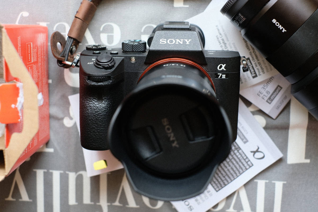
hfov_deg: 37.5
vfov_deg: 25.5
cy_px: 106
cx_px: 159
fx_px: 468
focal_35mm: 53
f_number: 4
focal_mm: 35
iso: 400
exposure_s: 1/80
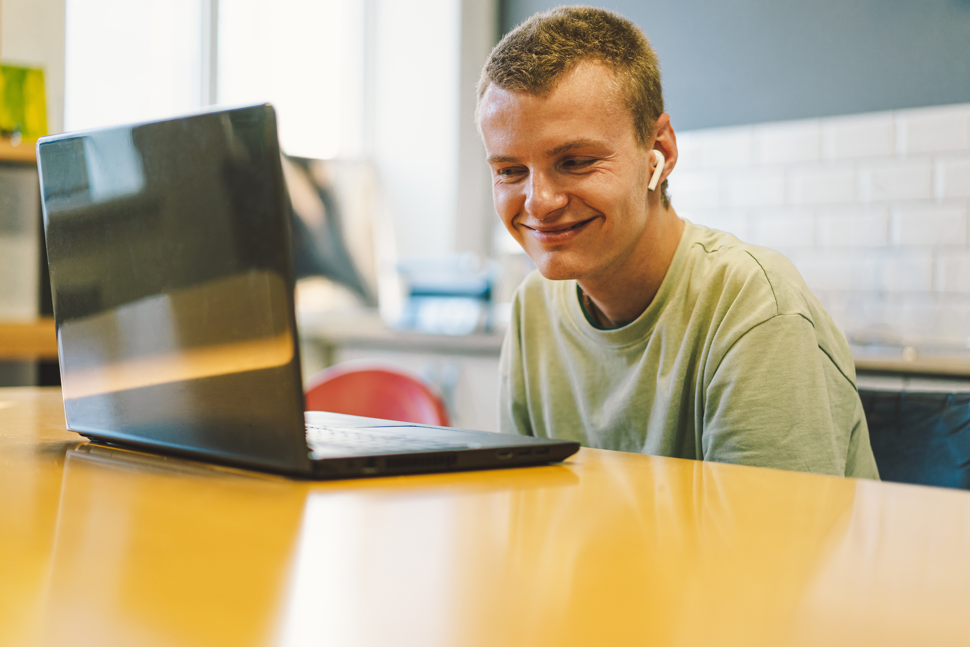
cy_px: 324
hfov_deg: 36.2
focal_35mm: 55
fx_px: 1482
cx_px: 485
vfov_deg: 24.6
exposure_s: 1/200
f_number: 1.8
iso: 250
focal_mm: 55
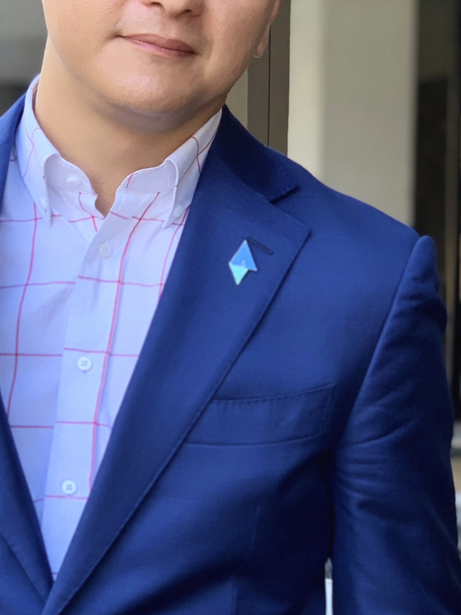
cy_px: 202
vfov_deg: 18.3
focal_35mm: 107
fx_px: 1900
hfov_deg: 13.8
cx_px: 107
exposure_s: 1/122
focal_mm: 6
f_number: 2.4
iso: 40
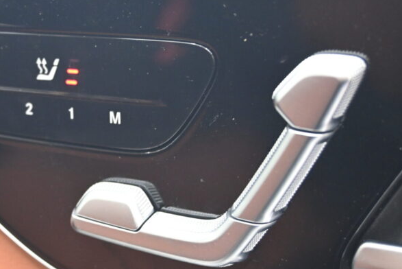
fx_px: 774
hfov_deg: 28.4
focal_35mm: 69
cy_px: 123
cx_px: 75
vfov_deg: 19.7
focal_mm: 26.5
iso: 1400
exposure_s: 1/40
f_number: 4.5
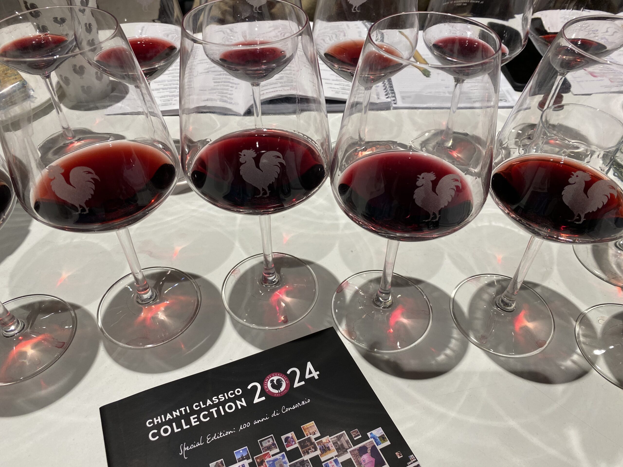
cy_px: 234
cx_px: 312
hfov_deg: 67.3
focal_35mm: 26
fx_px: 468
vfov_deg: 53.1
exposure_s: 1/100
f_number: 1.8
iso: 100
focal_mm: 4.25
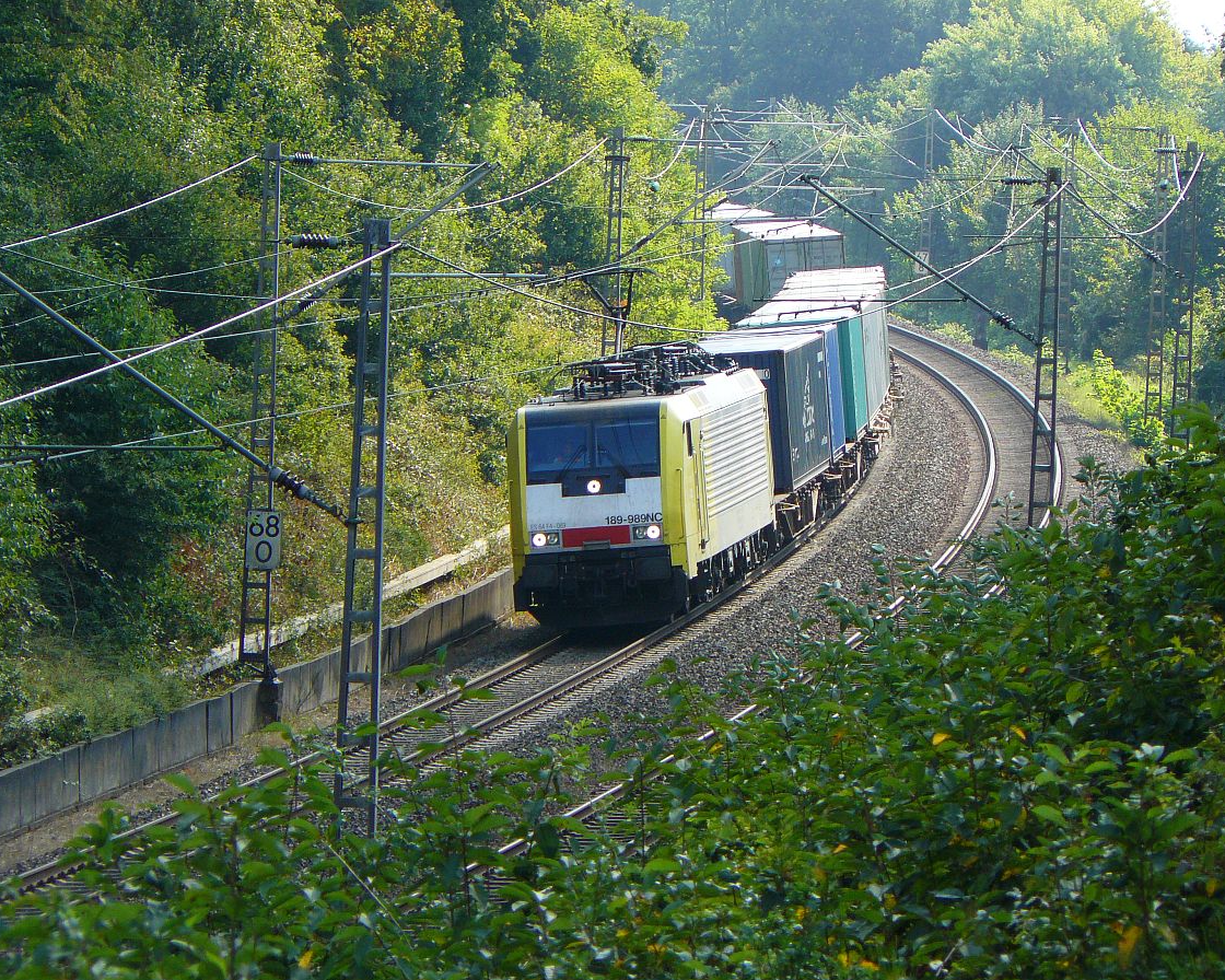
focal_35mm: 276
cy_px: 491
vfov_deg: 5.6
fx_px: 10006
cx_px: 637
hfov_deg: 7.0
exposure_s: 1/250
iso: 100
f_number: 4.5
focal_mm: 44
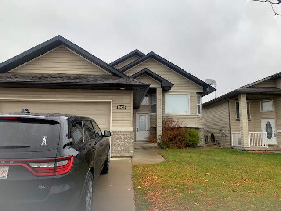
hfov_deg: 67.3
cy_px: 106
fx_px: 211
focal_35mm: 26
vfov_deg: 53.1
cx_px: 140
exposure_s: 1/291
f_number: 1.8
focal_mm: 4.25
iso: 25
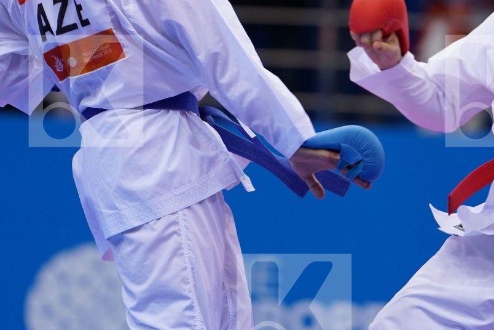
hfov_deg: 4.6
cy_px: 91
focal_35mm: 448
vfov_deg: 3.1
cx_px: 294
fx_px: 6147
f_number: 2.8
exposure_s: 1/1000
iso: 1000
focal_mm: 200
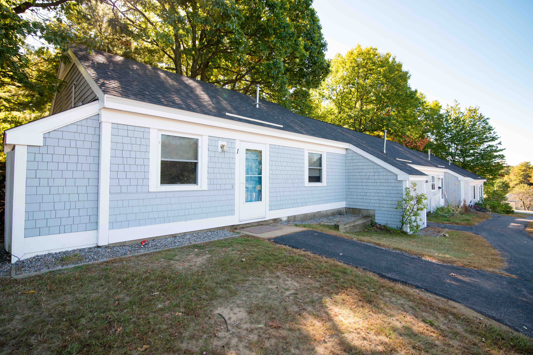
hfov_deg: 93.3
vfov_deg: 70.4
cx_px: 274
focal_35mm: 17
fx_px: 252
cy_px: 167
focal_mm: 16
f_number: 5
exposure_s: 1/160
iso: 250
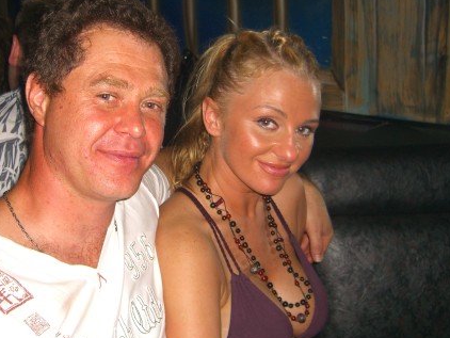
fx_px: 702
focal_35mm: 54
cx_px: 161
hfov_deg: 35.3
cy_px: 148
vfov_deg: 27.0
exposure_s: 1/60
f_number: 2.8
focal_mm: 7.9
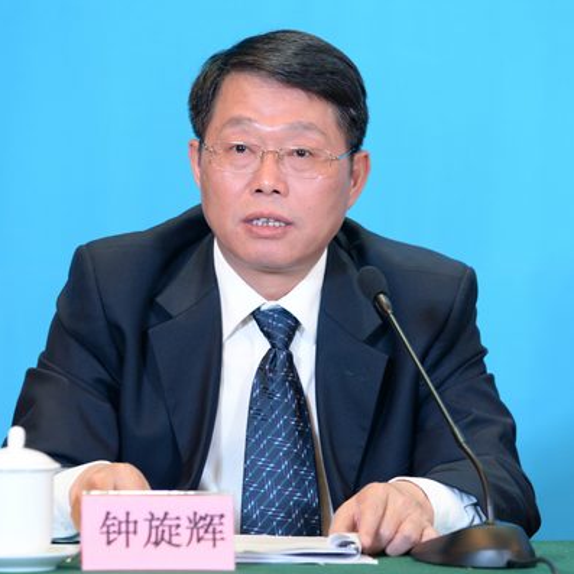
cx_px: 263
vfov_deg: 6.8
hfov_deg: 6.8
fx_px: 4821
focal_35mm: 257
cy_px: 286
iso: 3200
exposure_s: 1/100
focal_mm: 200
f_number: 4
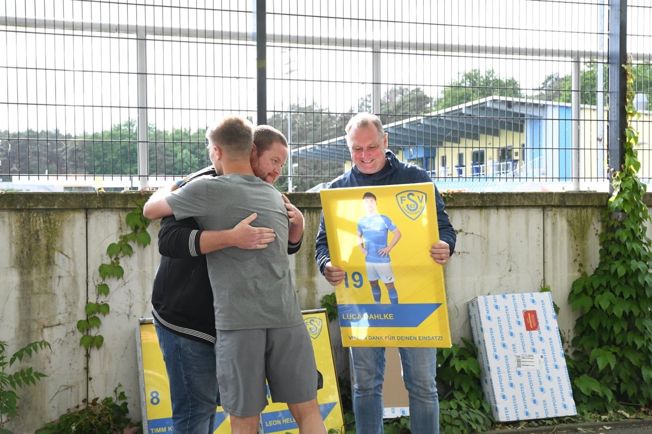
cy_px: 217
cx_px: 326
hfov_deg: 41.1
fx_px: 869
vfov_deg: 28.1
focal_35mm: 48
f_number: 7.1
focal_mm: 48
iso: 2000
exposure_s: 1/800
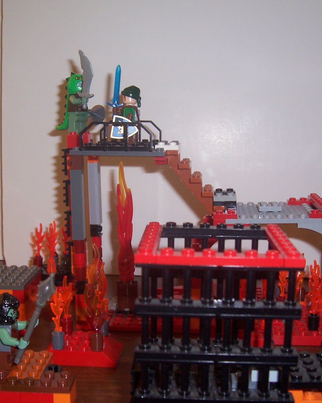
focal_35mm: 47
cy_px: 203
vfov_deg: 39.5
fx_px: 560
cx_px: 168
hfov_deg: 32.1
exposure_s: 1/60
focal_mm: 5.6
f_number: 2.7
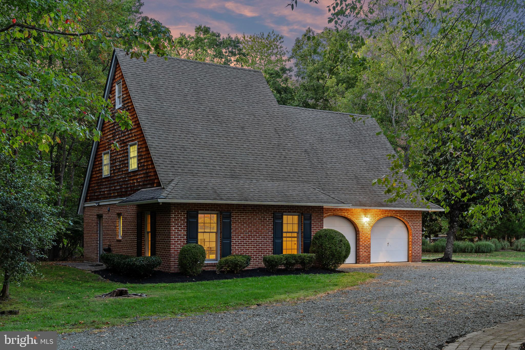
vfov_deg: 32.6
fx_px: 598
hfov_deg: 47.4
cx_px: 262
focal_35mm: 41
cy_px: 175
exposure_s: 15
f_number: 8
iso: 200
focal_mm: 41
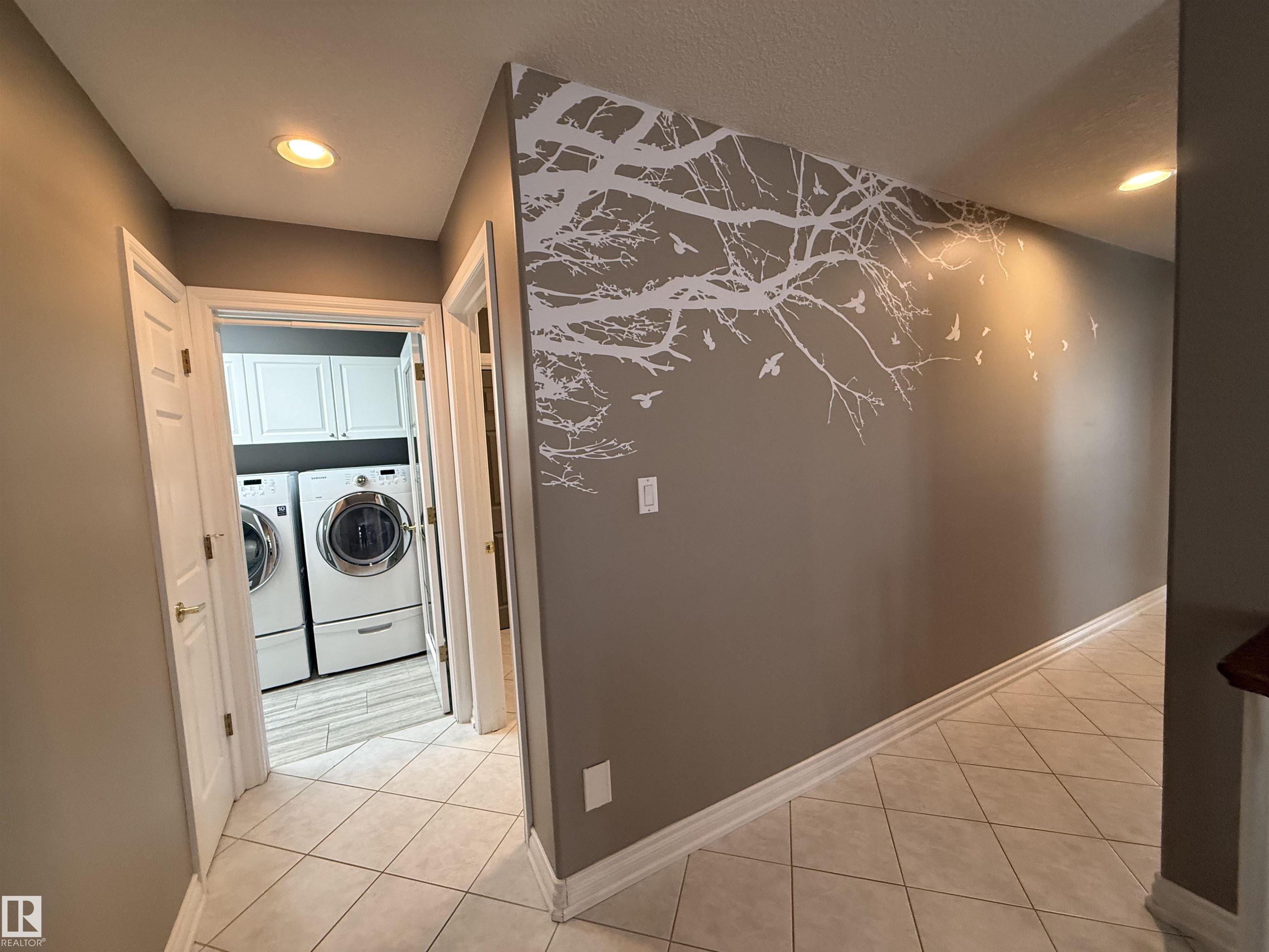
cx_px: 634
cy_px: 476
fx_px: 513
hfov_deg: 102.1
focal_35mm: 14
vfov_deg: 85.7
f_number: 2.2
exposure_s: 1/60
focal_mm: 2.22
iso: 320
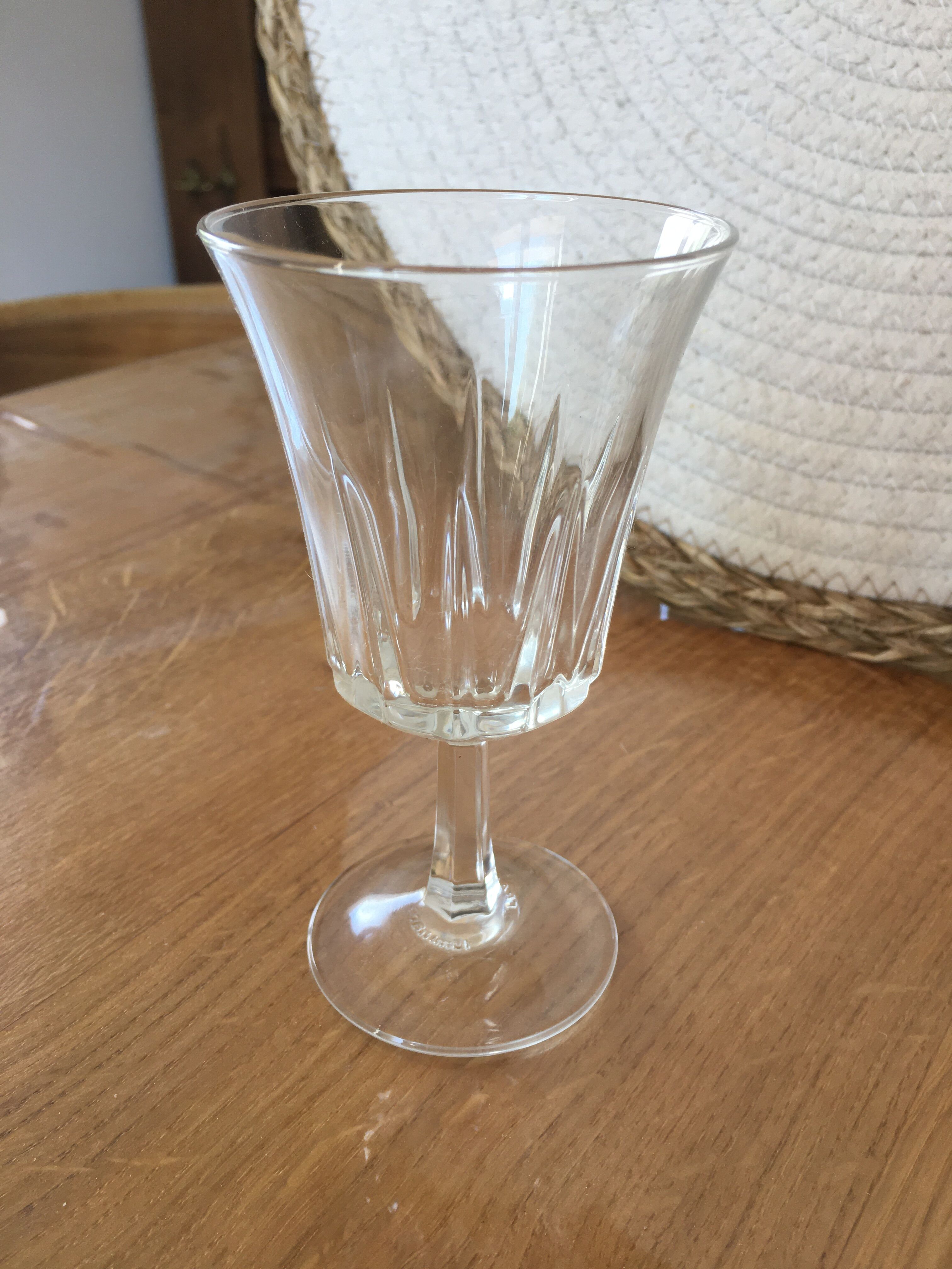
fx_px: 1063
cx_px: 476
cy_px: 634
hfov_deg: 48.2
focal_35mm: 29
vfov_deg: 61.7
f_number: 2.2
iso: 40
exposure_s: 1/100
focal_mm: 4.15
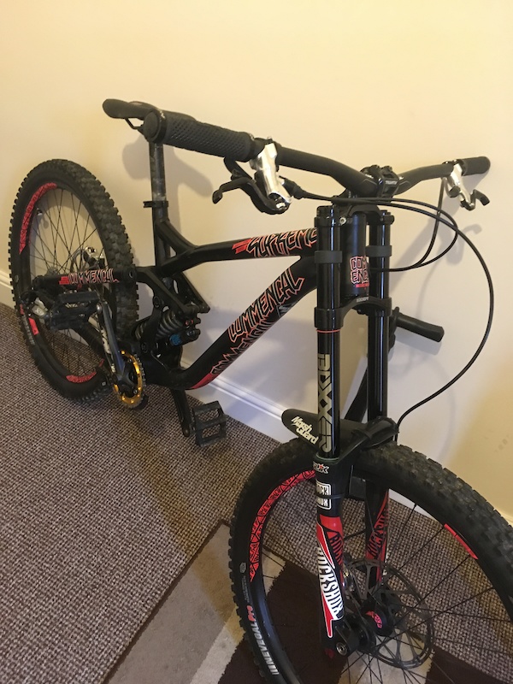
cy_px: 342
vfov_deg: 61.7
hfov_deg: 48.2
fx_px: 573
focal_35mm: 29
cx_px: 256
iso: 400
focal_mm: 4.15
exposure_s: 1/17
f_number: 2.2
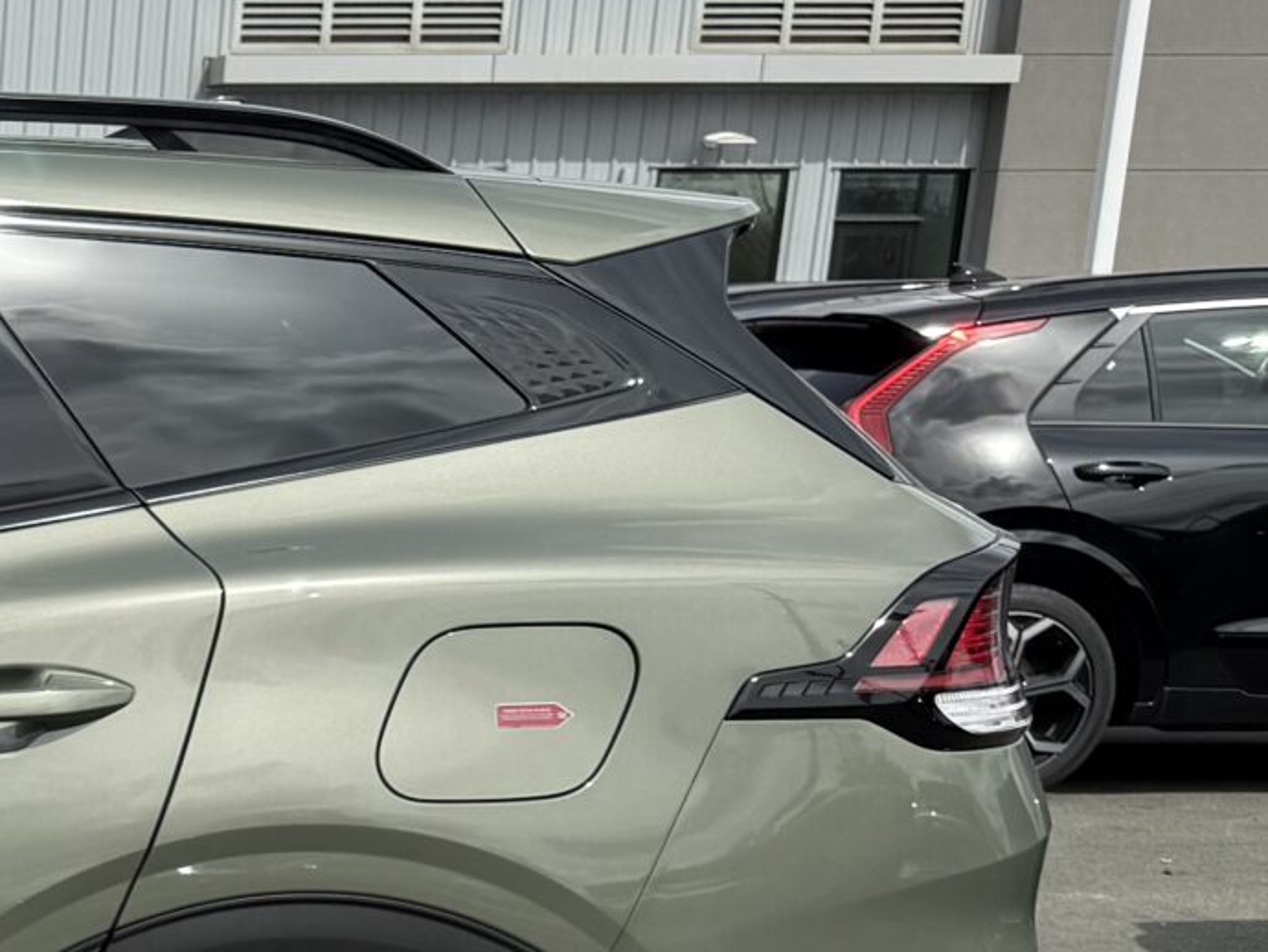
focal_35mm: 89
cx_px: -840
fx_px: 3261
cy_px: 1246
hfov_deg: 18.4
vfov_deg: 15.8
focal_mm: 6.76
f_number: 1.78
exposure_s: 1/4975
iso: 80
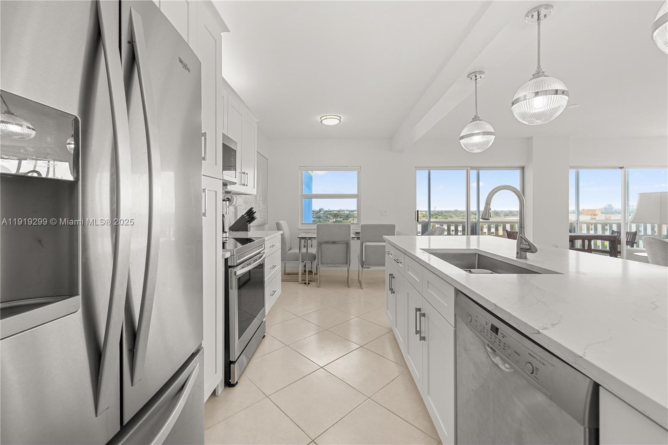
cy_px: 222
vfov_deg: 81.2
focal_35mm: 14
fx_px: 260
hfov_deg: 104.3
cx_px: 334
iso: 250
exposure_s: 1/8
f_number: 11
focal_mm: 14
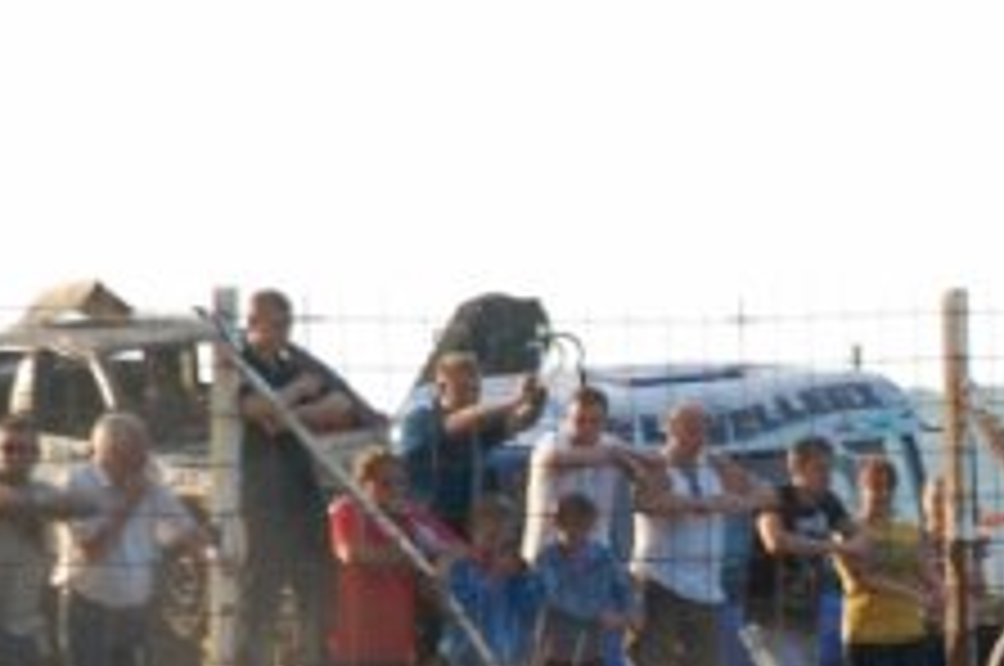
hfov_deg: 6.1
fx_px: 9357
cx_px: 1279
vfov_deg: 4.1
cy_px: 796
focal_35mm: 336
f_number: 5.6
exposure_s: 1/500
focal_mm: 78
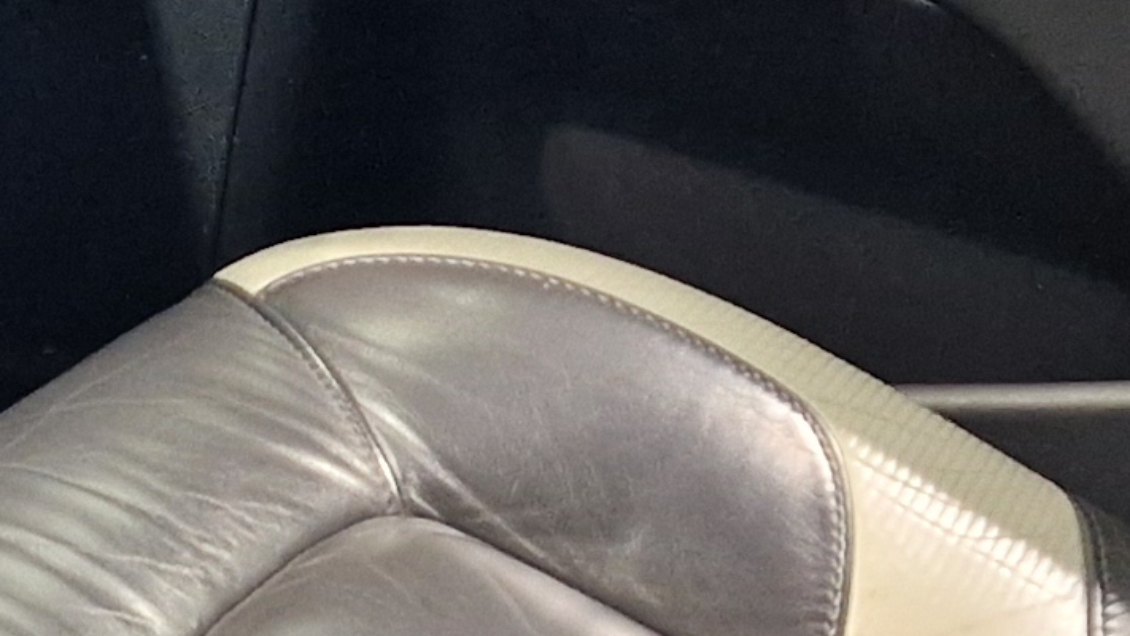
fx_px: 4225
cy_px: 1280
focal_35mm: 141
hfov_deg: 14.4
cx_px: -491
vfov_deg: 8.2
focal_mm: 5.4
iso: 400
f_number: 1.8
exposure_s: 1/100
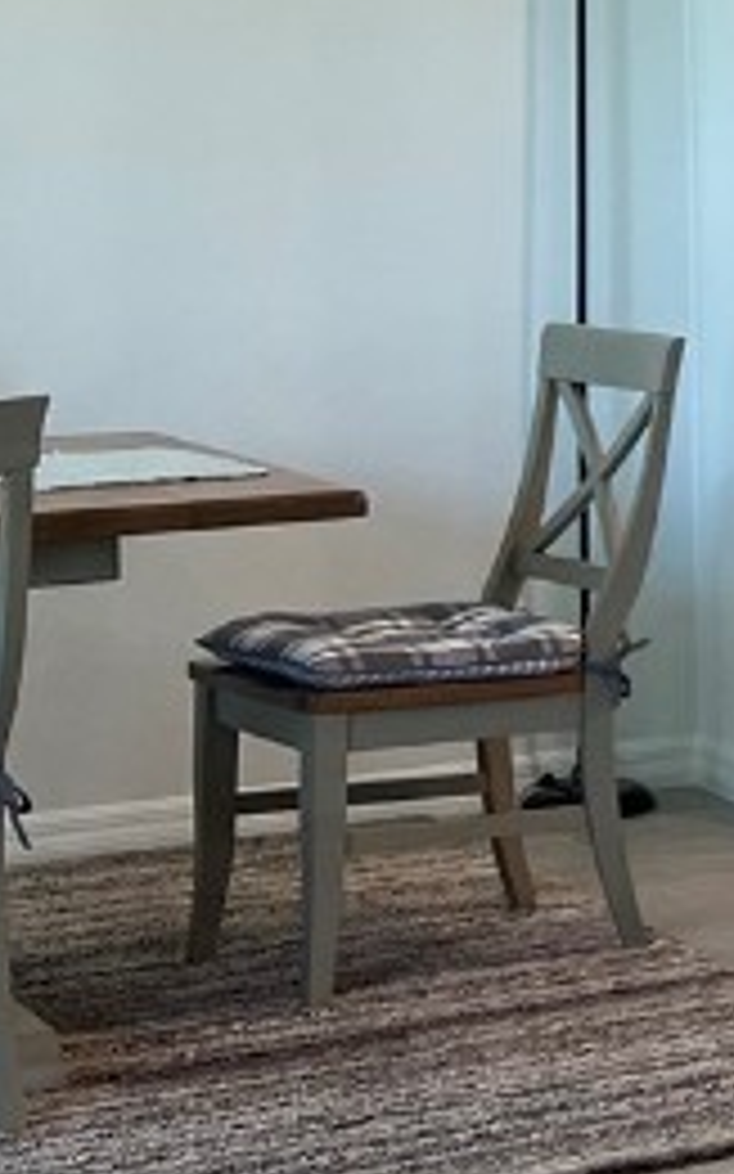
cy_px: 207
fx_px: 3459
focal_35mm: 108
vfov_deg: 19.1
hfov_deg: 9.8
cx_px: 2040
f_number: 1.5
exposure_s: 1/120
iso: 100
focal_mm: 5.7
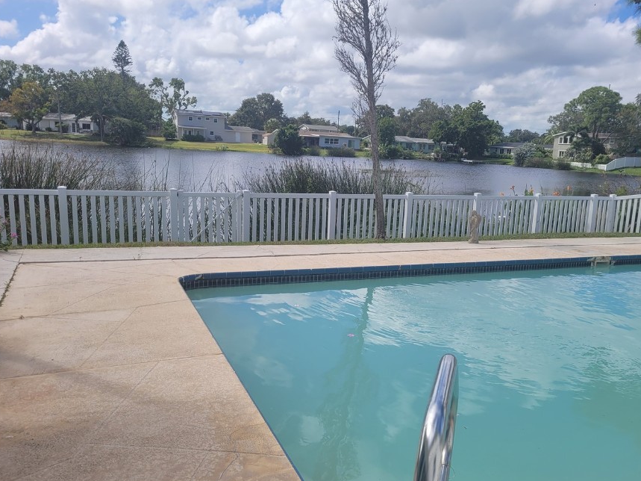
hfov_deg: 58.1
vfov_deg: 45.3
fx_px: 574
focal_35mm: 31
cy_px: 273
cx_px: 371
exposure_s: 1/3264
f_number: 1.8
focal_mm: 5.4
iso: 40
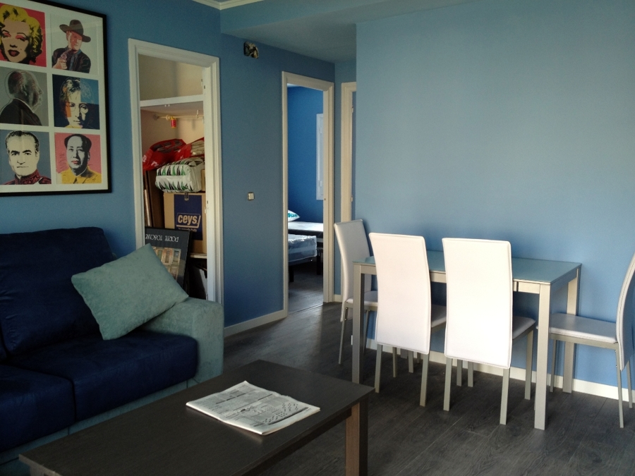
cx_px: 318
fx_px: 642
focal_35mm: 35
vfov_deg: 40.7
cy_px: 238
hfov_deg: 52.6
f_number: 2.4
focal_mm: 4.28
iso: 64
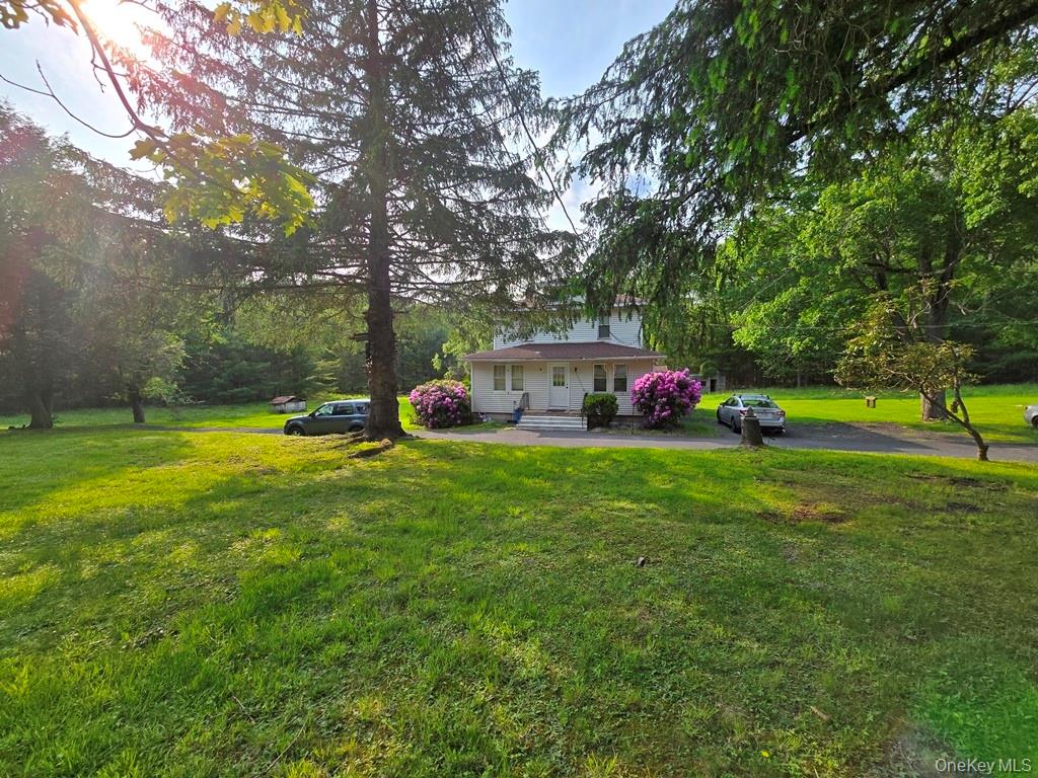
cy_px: 389
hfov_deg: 106.2
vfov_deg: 89.9
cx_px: 519
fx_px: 390
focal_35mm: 13
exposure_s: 1/1283
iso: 50
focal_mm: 2.2
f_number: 2.2
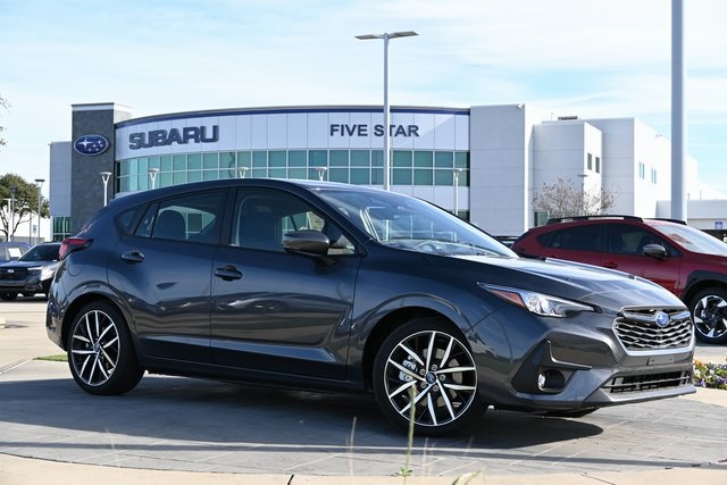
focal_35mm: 57
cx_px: 364
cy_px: 242
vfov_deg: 23.8
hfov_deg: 35.0
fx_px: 1151
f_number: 5.6
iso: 125
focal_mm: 38
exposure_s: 1/250
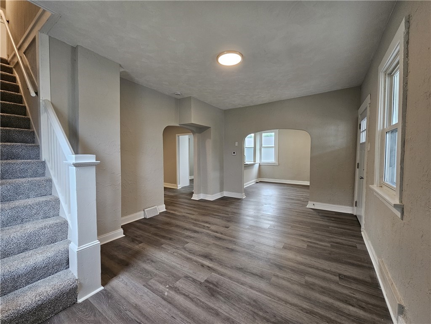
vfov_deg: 89.9
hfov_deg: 106.2
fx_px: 162
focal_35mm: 13
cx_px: 216
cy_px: 162
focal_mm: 2.2
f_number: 2.2
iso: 160
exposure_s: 1/60
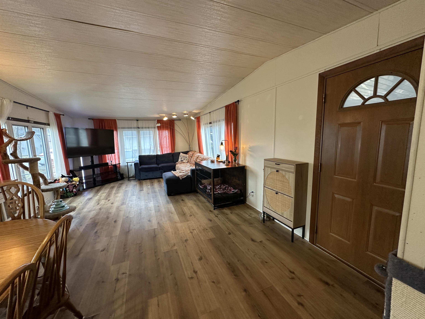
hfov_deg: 102.1
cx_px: 212
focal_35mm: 14
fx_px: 172
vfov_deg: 85.7
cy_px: 160
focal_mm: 2.22
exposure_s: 1/60
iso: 250
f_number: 2.2
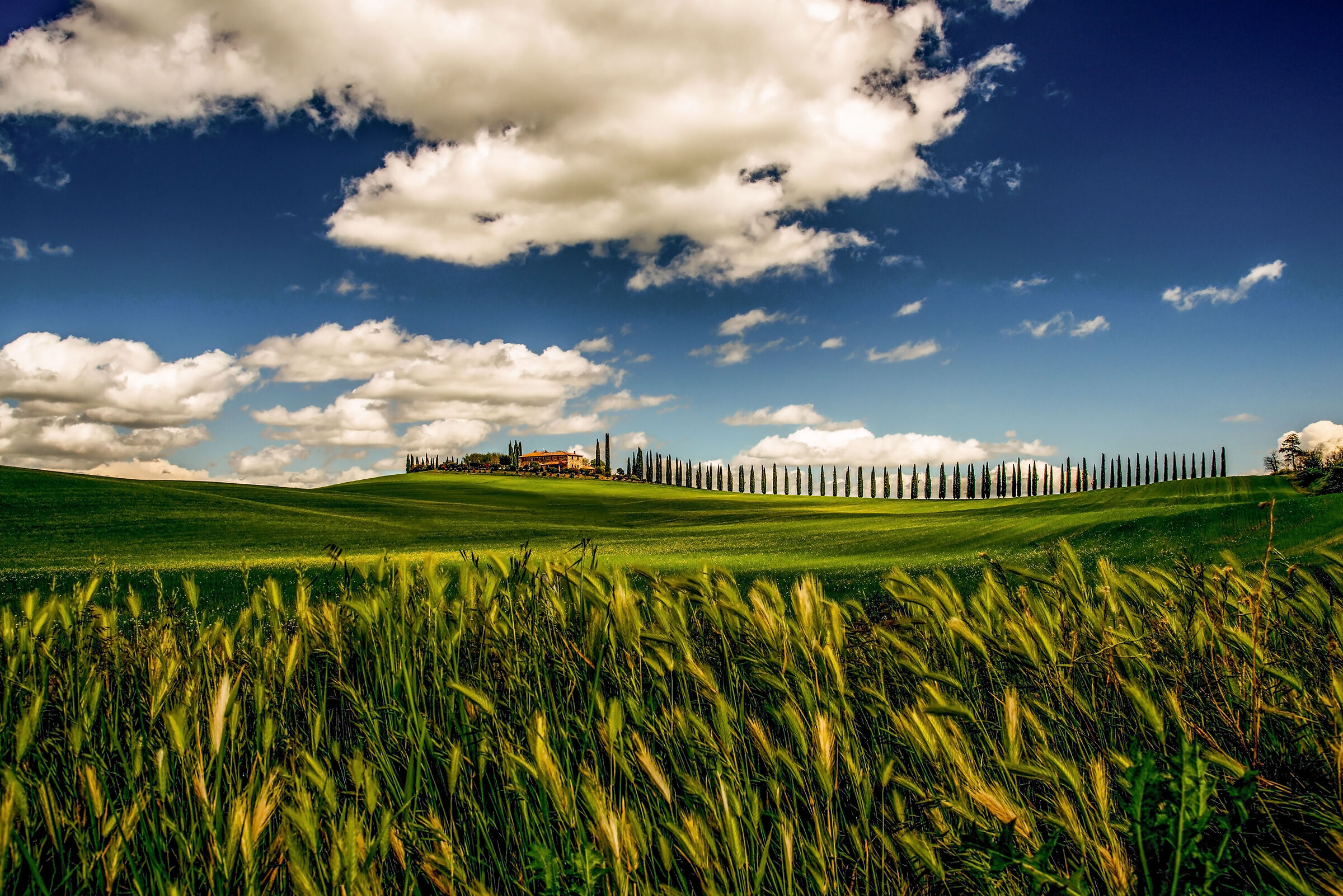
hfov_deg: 61.9
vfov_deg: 43.6
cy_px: 448
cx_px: 672
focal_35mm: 30
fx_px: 1120
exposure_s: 1/160
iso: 200
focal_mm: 30
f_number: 13
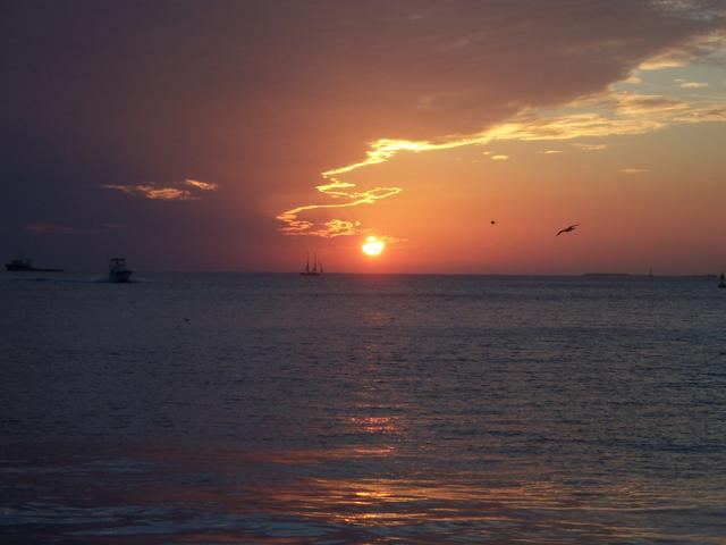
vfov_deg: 14.8
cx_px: 363
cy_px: 272
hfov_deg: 19.6
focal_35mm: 100
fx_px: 2097
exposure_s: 1/250
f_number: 4.9
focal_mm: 16.6
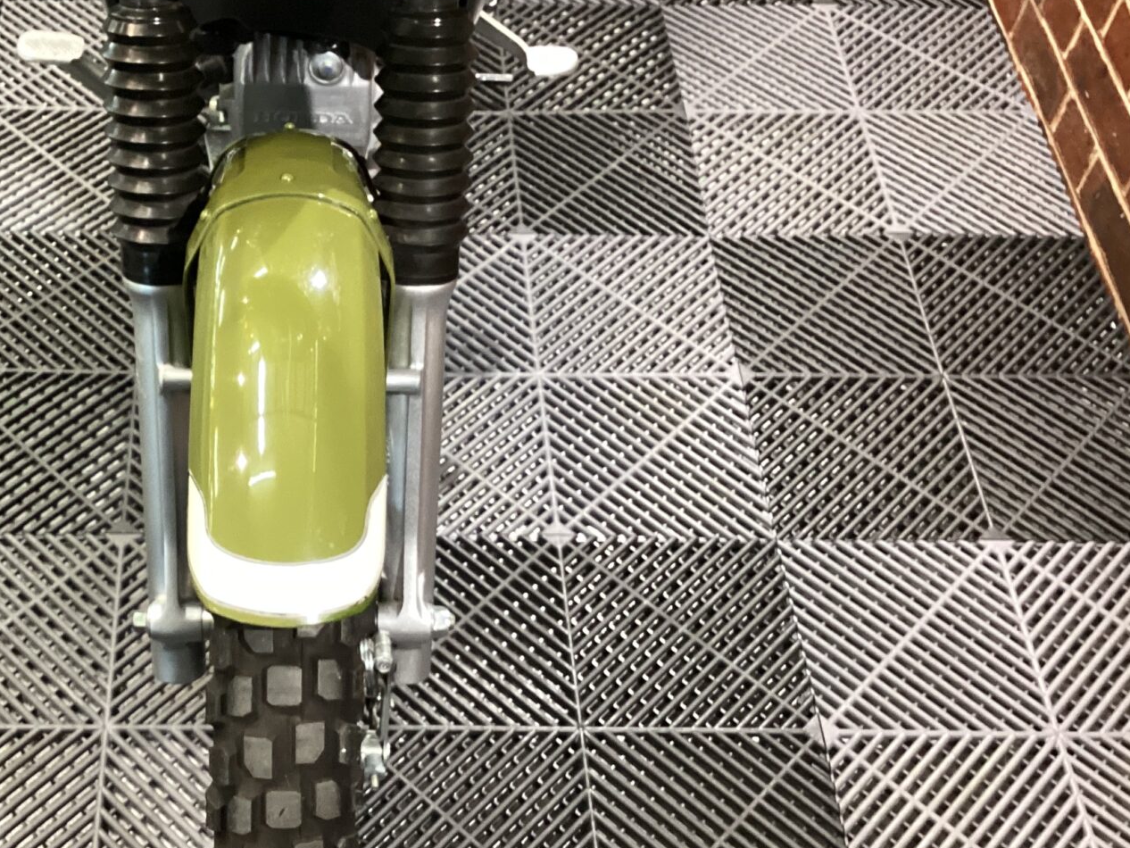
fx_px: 1535
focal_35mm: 47
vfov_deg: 30.8
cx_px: 296
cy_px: 504
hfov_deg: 39.4
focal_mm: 3.3
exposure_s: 1/40
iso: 320
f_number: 2.4
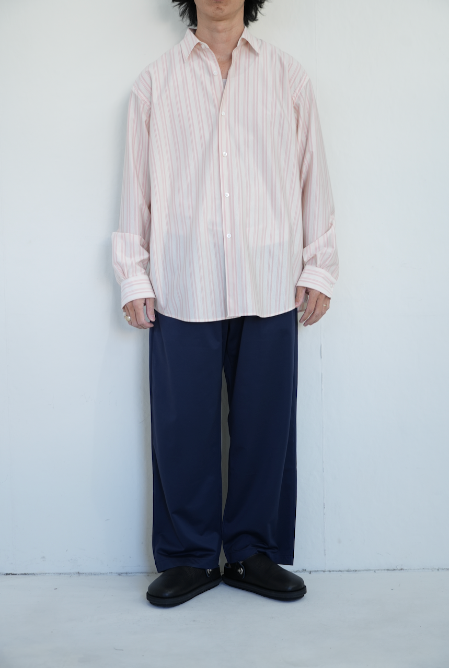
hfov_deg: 23.9
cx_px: 224
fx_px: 1061
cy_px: 334
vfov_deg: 35.0
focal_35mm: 57
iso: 320
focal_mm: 57
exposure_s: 1/60
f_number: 4
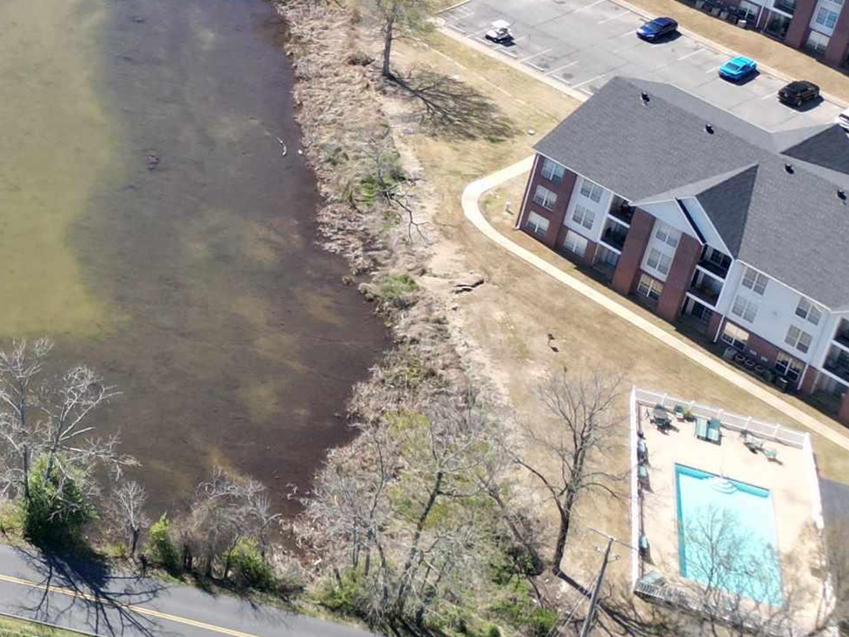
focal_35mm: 76
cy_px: -88
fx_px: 1864
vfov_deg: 18.5
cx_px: -471
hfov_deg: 21.1
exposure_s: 1/1500
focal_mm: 6.72
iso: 130
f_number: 1.7
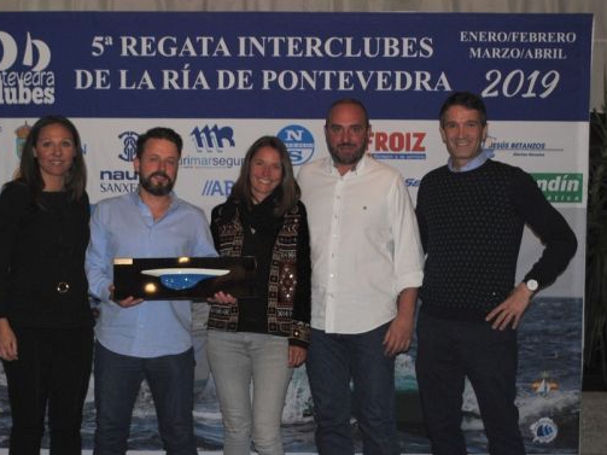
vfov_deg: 21.3
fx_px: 1210
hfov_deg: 28.1
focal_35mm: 69
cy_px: 278
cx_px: 235
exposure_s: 1/60
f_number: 4.5
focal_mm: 30
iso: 200
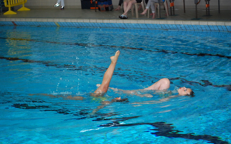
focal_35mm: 85
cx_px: 115
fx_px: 532
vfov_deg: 15.4
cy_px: 73
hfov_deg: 24.5
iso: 1100
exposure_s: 1/125
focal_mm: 55
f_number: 4
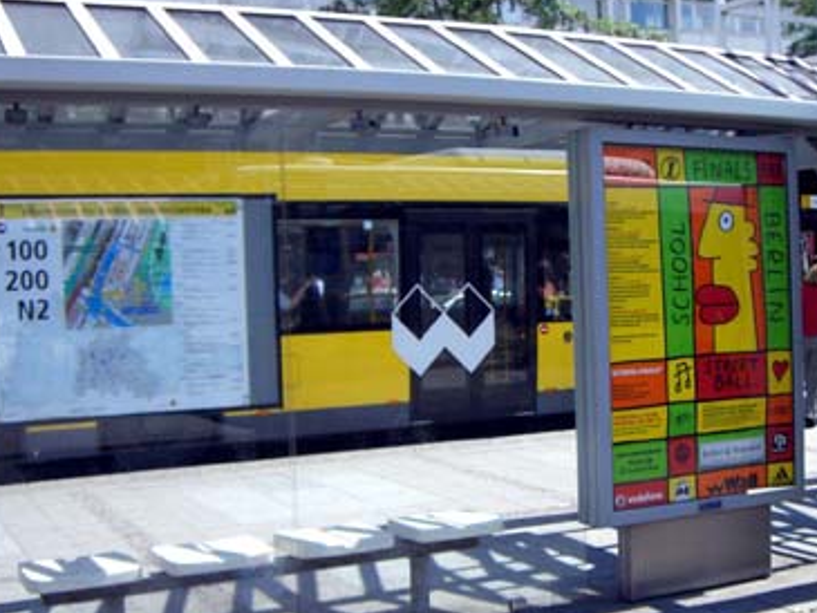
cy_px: 370
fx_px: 1228
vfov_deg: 28.0
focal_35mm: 52
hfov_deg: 36.7
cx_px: 492
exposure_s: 1/640
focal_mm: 6.2
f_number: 2.7
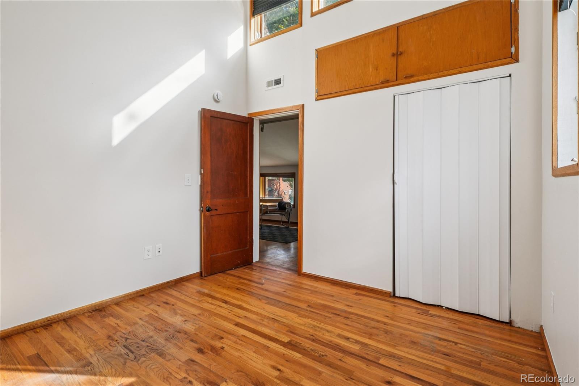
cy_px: 193
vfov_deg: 72.0
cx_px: 290
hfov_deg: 95.0
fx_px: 265
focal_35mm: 16
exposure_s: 1/30
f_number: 8
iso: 100
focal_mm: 11
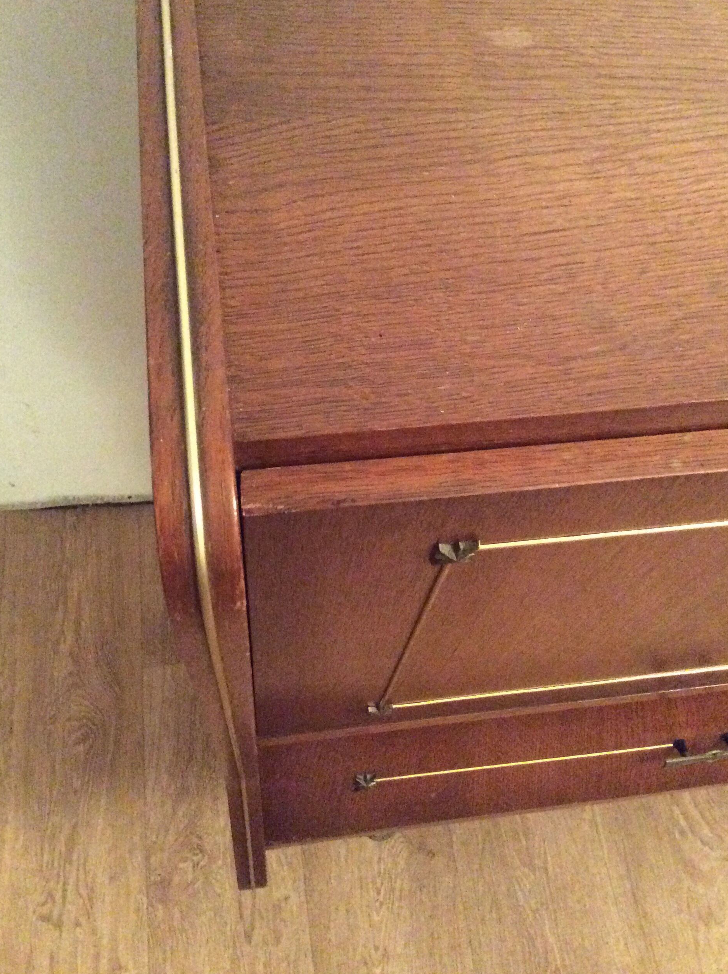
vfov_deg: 55.4
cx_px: 367
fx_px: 928
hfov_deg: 42.8
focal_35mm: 33
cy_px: 476
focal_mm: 3.3
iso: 800
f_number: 2.4
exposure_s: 1/17
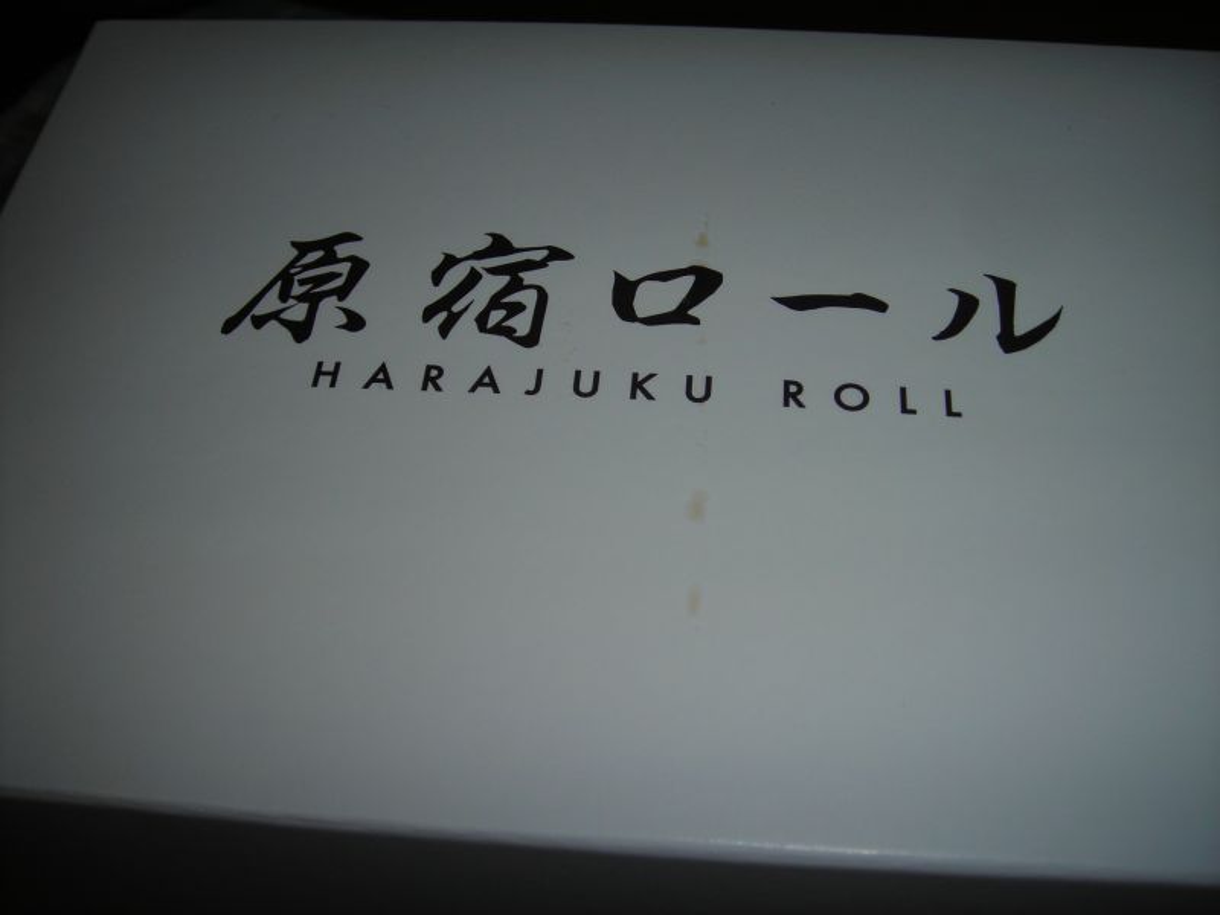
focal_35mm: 41
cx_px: 610
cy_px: 458
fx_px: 1445
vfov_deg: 35.1
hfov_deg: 45.8
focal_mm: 6.8
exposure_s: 1/60.1
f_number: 6.6
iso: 50
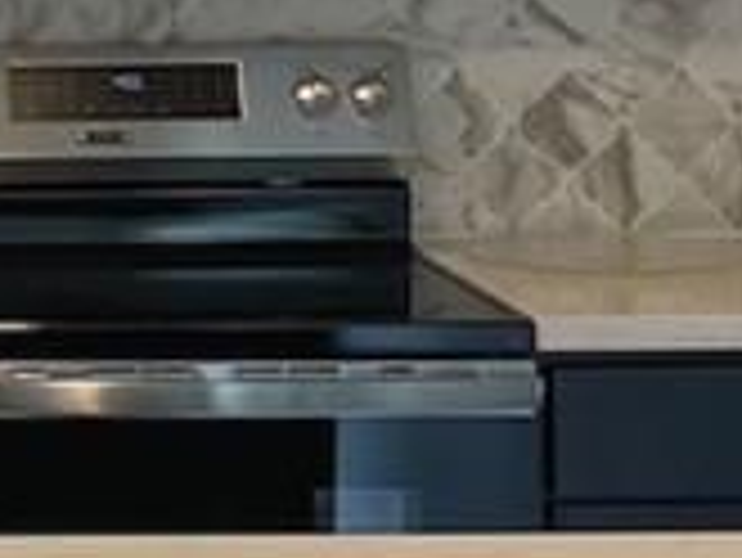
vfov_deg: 9.2
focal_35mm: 161
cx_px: -549
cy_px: -45
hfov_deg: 11.5
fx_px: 3454
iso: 125
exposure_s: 1/120
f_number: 1.6
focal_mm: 4.2
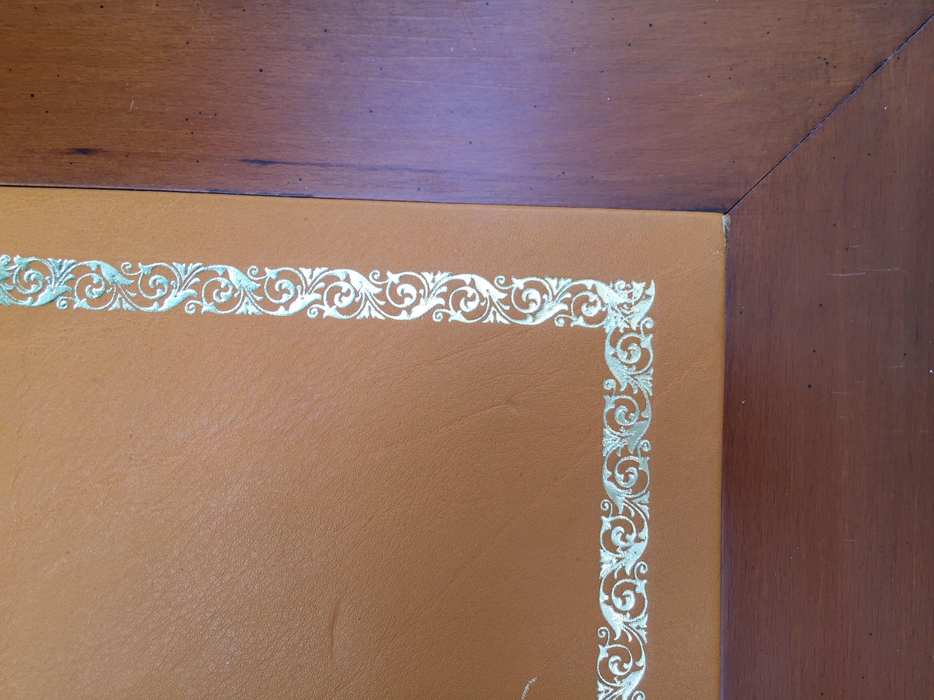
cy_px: 350
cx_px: 467
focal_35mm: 29
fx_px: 782
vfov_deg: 48.2
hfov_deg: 61.7
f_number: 2.2
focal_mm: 4.15
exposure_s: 1/172
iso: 32
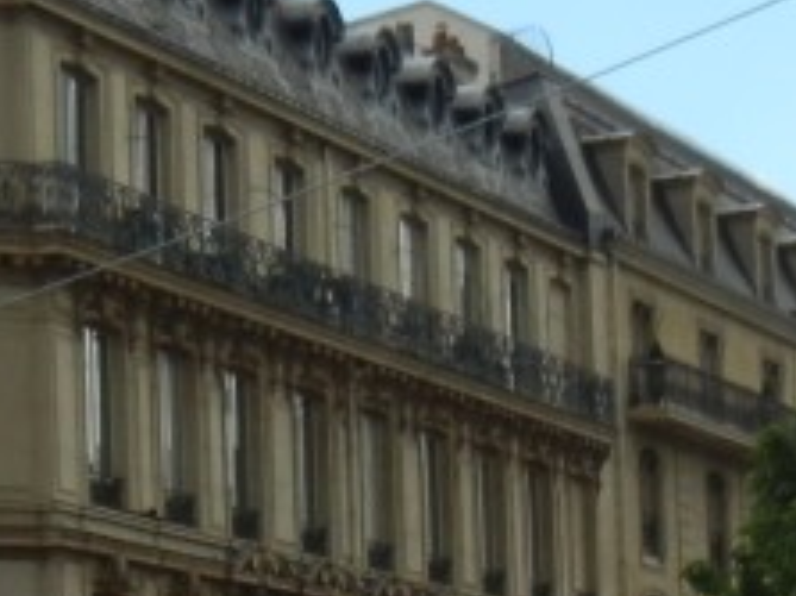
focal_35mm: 179
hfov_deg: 11.0
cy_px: 592
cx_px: 186
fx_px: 4114
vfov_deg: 8.2
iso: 160
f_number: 3.7
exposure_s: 1/737
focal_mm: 7.1
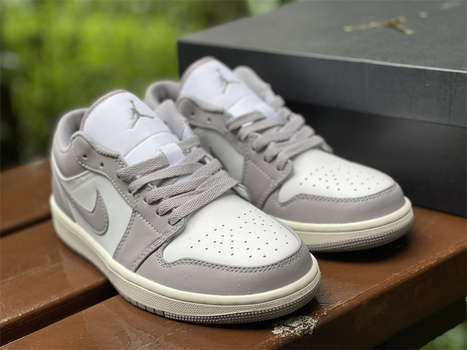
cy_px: 175
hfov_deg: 30.3
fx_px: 863
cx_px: 234
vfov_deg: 22.9
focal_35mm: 64
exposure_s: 1/121
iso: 32
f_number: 2.2
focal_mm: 7.5
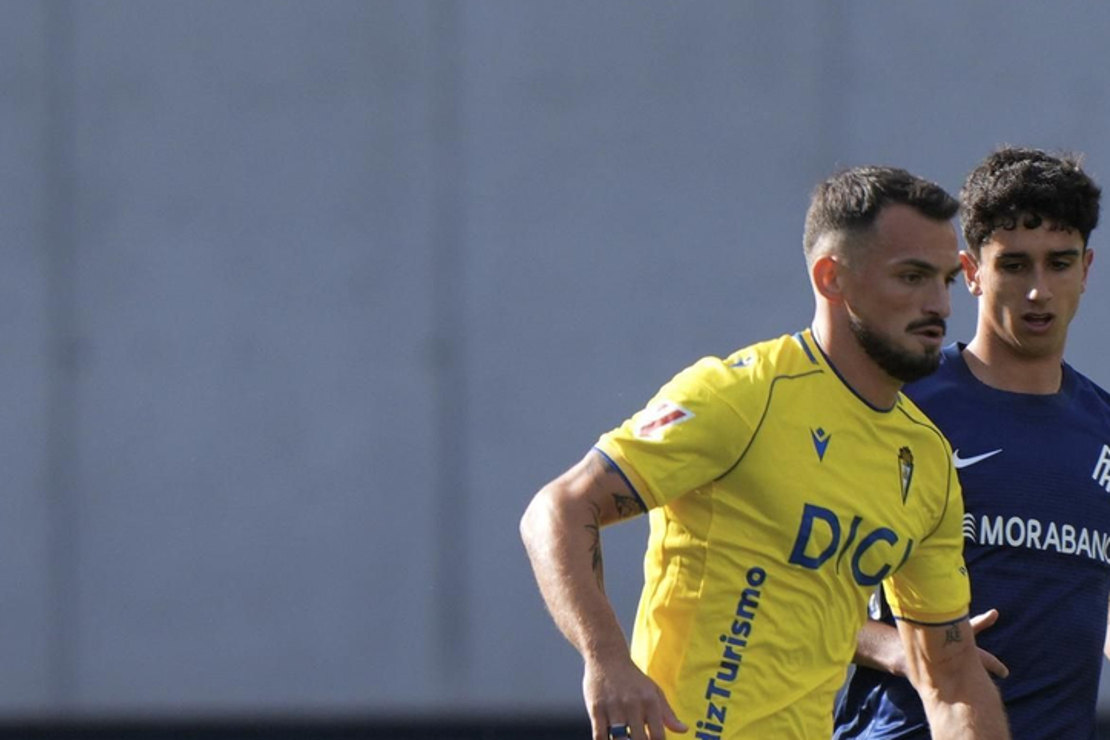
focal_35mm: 885
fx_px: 27285
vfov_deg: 1.6
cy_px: 810
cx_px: 881
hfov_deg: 2.3
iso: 100
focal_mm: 400
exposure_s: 1/1000
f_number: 2.8
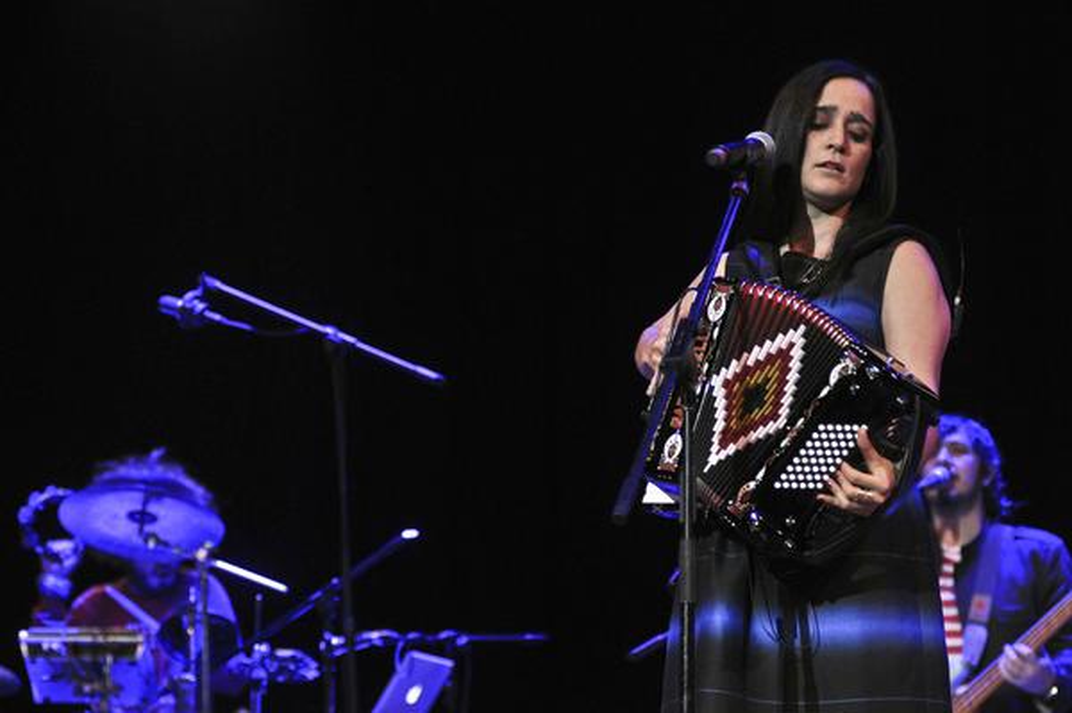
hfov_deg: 17.1
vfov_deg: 11.4
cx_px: 536
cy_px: 356
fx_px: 3570
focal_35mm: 120
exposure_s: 1/125
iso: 800
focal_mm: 80
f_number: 2.8
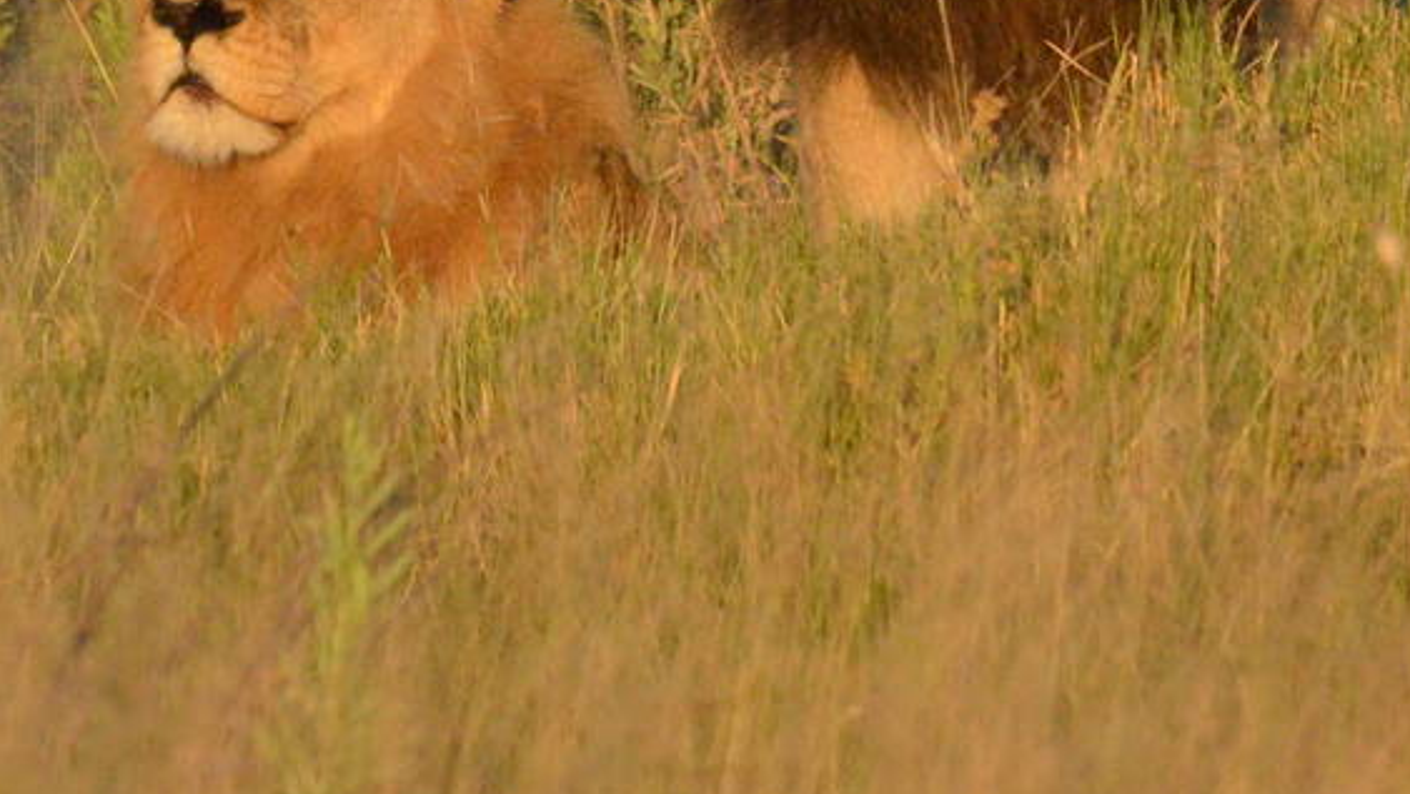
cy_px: -433
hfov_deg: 1.0
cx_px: 318
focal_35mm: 2228
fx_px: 83319
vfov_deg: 0.5
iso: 2500
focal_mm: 500
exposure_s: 1/2000
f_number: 11
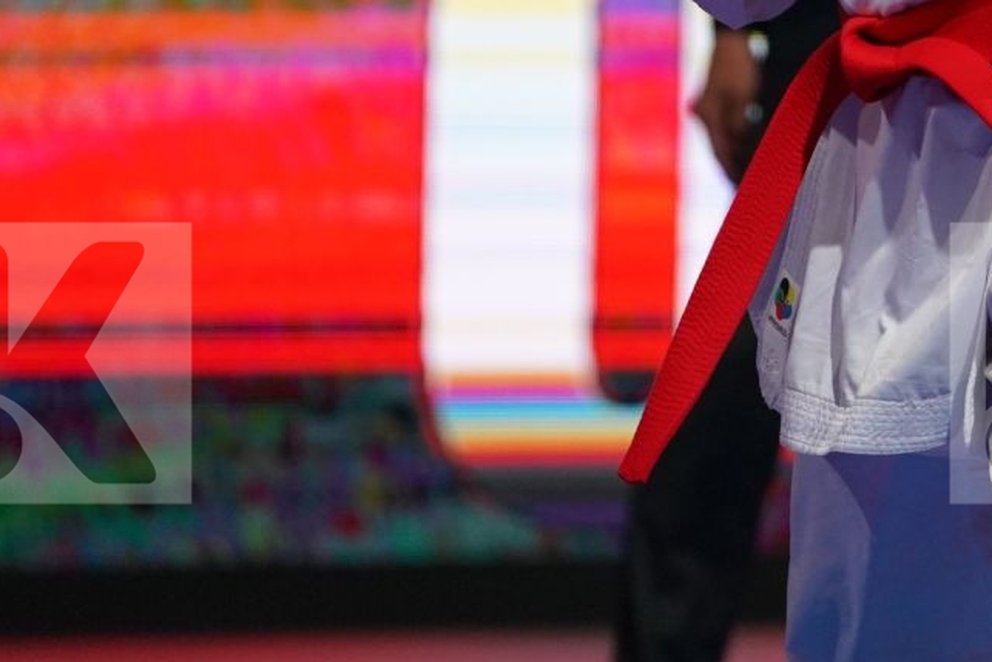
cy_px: -185
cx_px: 1094
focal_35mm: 560
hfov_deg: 3.7
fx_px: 15434
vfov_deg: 2.5
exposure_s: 1/1000
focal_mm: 200
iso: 2500
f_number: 2.8
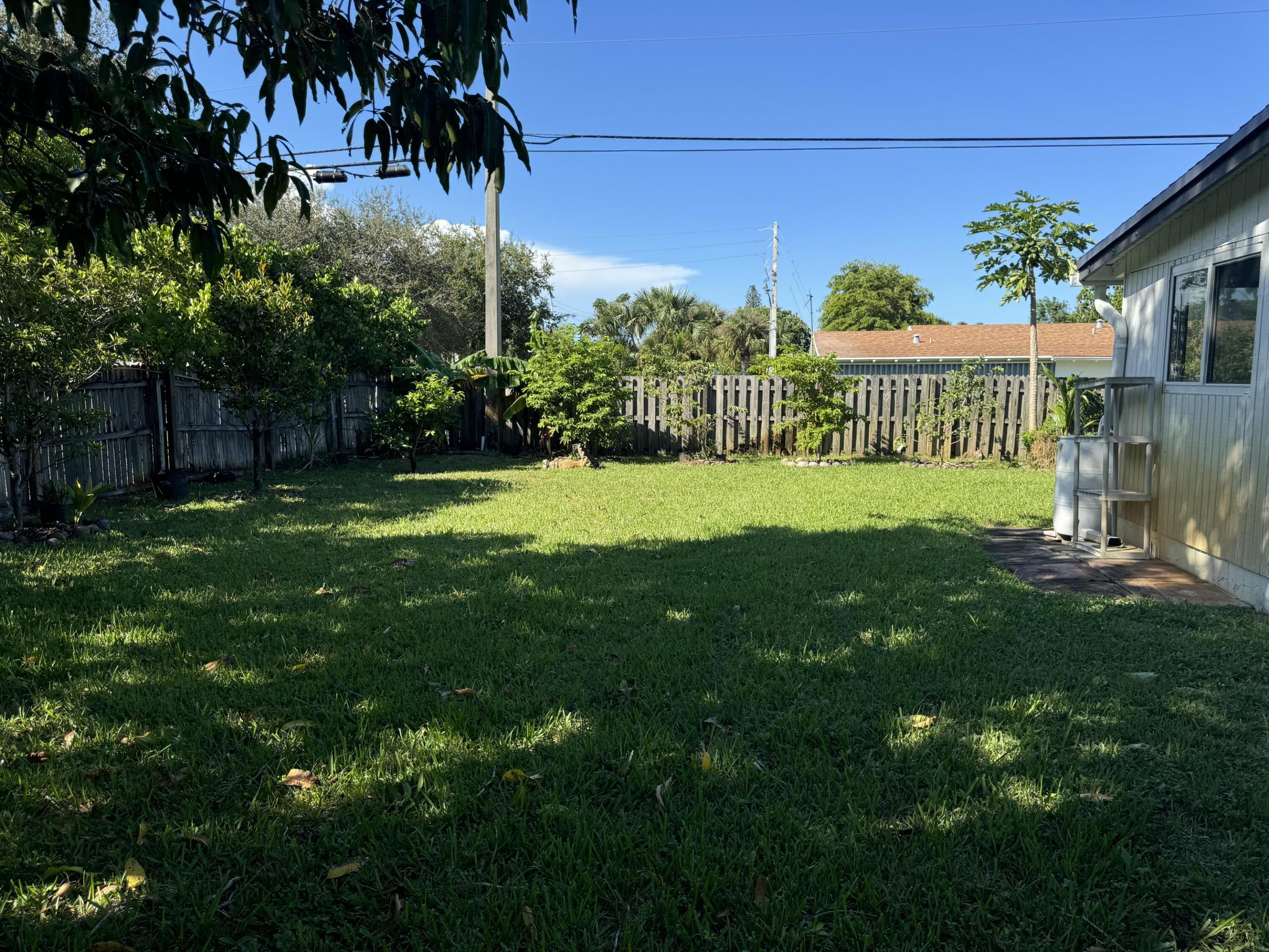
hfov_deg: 71.6
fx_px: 880
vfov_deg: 56.8
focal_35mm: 24
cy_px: 476
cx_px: 634
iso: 80
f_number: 1.78
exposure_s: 1/2415
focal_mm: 6.76
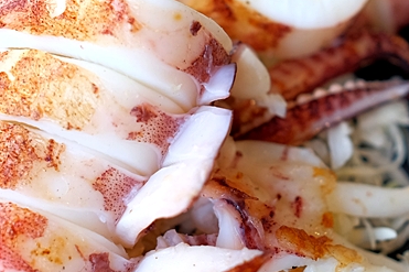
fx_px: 965
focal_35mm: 85
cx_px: 238
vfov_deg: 16.0
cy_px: 162
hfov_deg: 23.9
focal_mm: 23
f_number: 2.5
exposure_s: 1/105
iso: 250
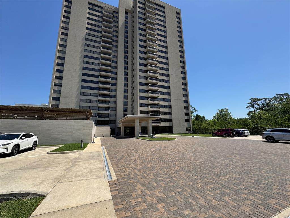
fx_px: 117
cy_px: 109
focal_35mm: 14
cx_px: 145
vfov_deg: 85.7
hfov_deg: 102.1
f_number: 2.2
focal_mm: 2.22
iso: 40
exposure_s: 1/1536
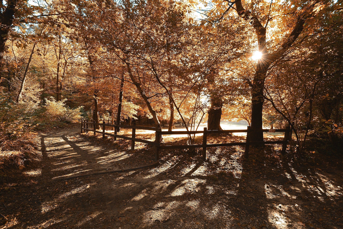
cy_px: 114
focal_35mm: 16
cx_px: 172
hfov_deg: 96.7
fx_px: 152
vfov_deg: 73.8
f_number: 10
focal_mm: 16
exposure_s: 1/13
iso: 200
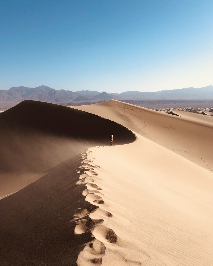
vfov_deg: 55.7
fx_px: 252
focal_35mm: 32
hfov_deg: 45.8
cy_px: 133
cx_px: 103
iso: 20
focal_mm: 4
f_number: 1.8
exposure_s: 1/3205
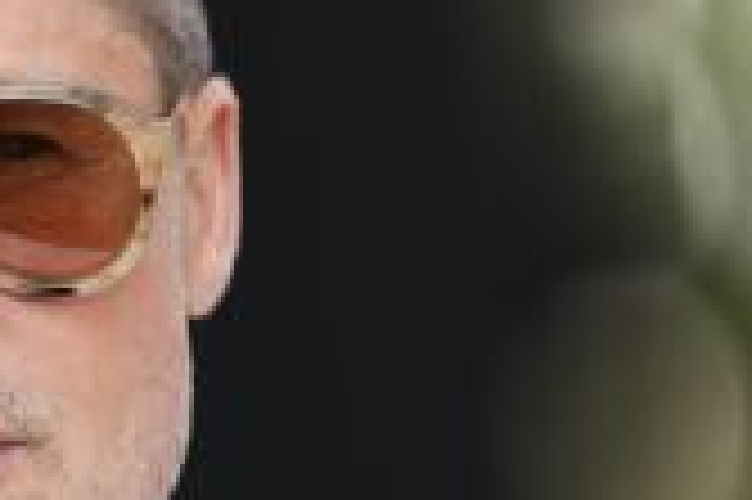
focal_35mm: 1187
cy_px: 446
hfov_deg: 1.7
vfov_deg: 1.2
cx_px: -144
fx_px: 24770
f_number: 3.2
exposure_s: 1/1250
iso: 400
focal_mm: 300
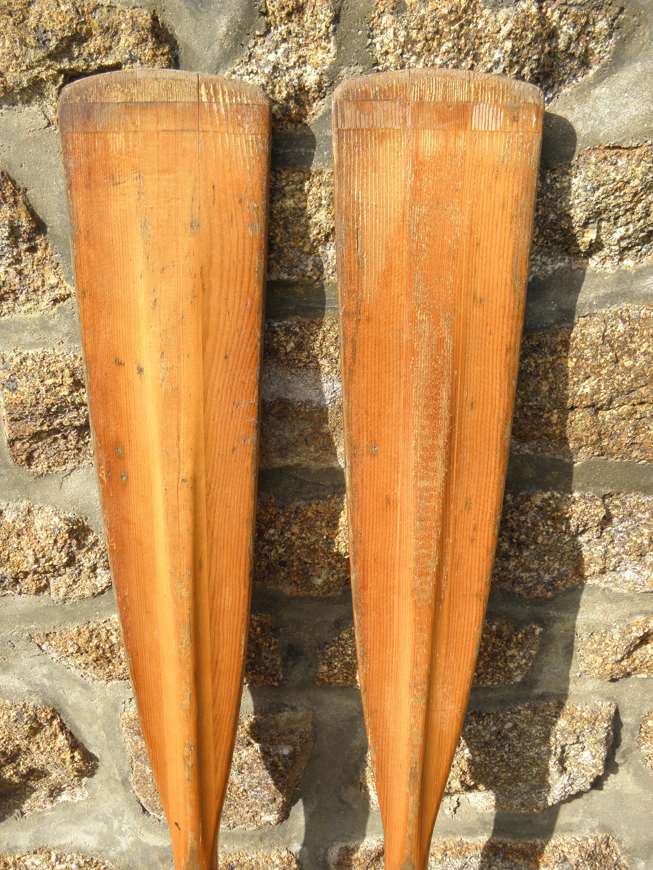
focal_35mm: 30
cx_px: 326
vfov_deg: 60.0
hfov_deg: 46.8
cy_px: 435
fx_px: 755
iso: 100
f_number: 3.6
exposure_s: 1/500
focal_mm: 5.5
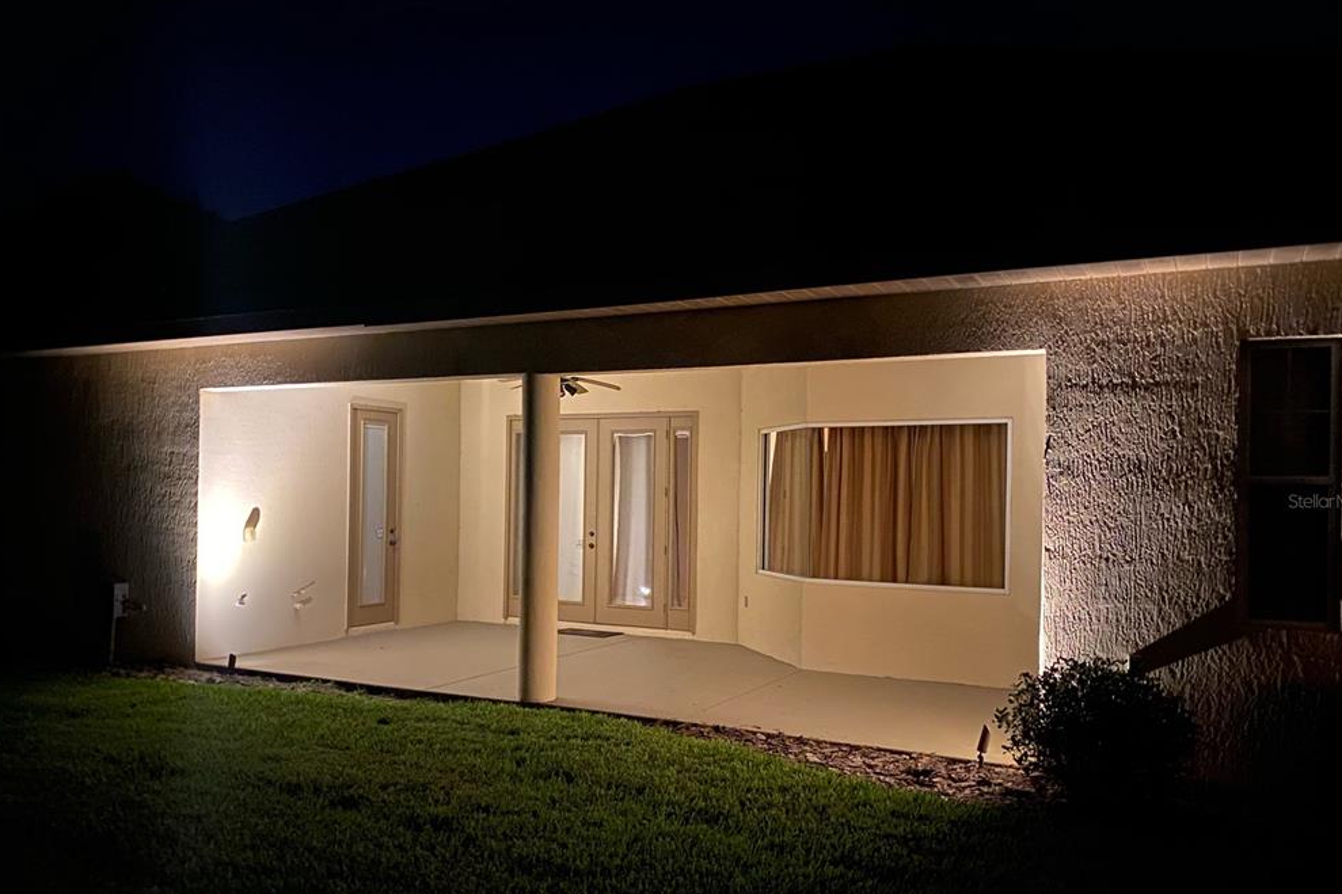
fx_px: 1044
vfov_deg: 46.3
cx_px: 676
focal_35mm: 28
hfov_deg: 65.5
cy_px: 501
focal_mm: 4.25
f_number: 1.8
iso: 640
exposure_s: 1/4
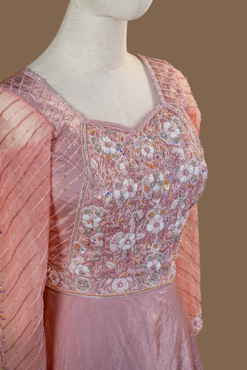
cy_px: 185
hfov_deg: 17.9
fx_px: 782
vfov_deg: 26.7
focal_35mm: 76
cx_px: 124
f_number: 8
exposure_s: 1/100
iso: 100
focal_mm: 76
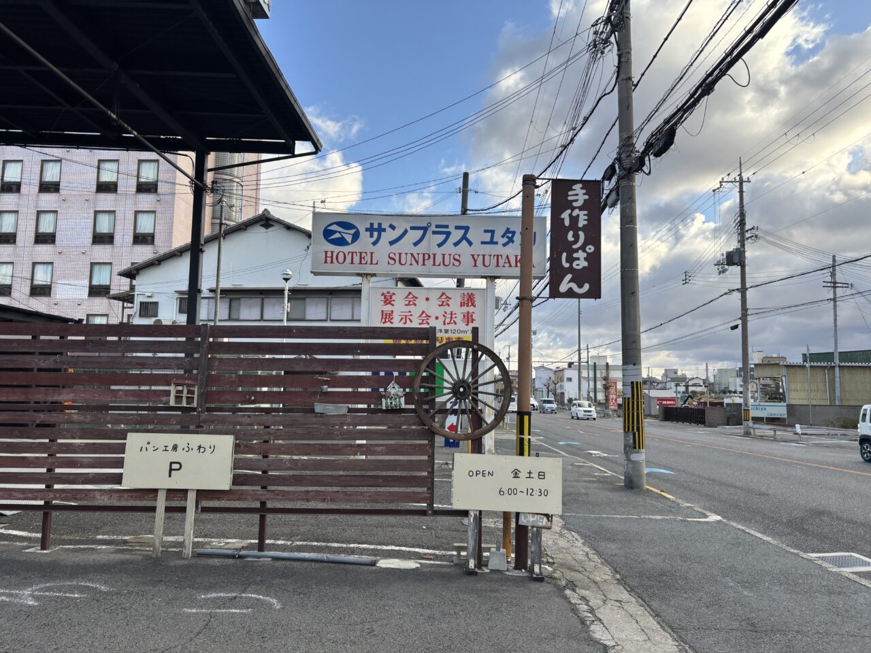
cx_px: 436
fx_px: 654
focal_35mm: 26
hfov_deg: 67.3
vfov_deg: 53.1
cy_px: 326
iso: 50
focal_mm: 5.96
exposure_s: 1/1047
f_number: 1.6
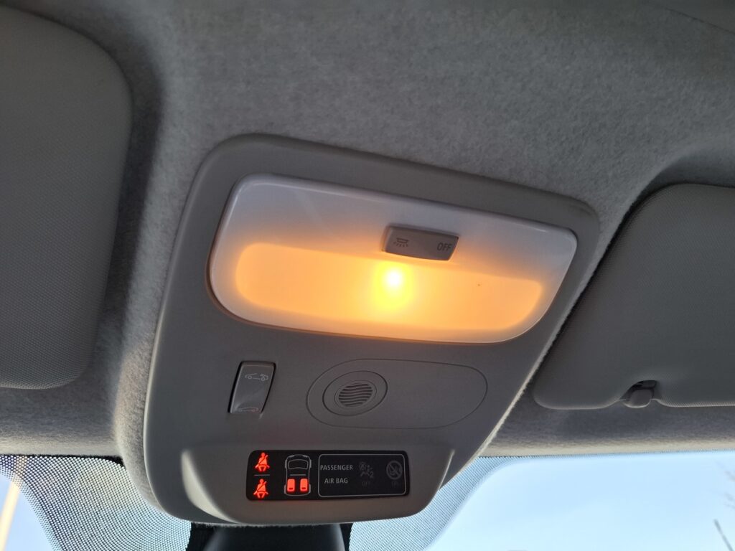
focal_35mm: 23
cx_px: 368
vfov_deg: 58.9
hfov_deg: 73.9
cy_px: 276
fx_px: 488
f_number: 1.8
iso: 50
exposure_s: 1/120
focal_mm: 5.54
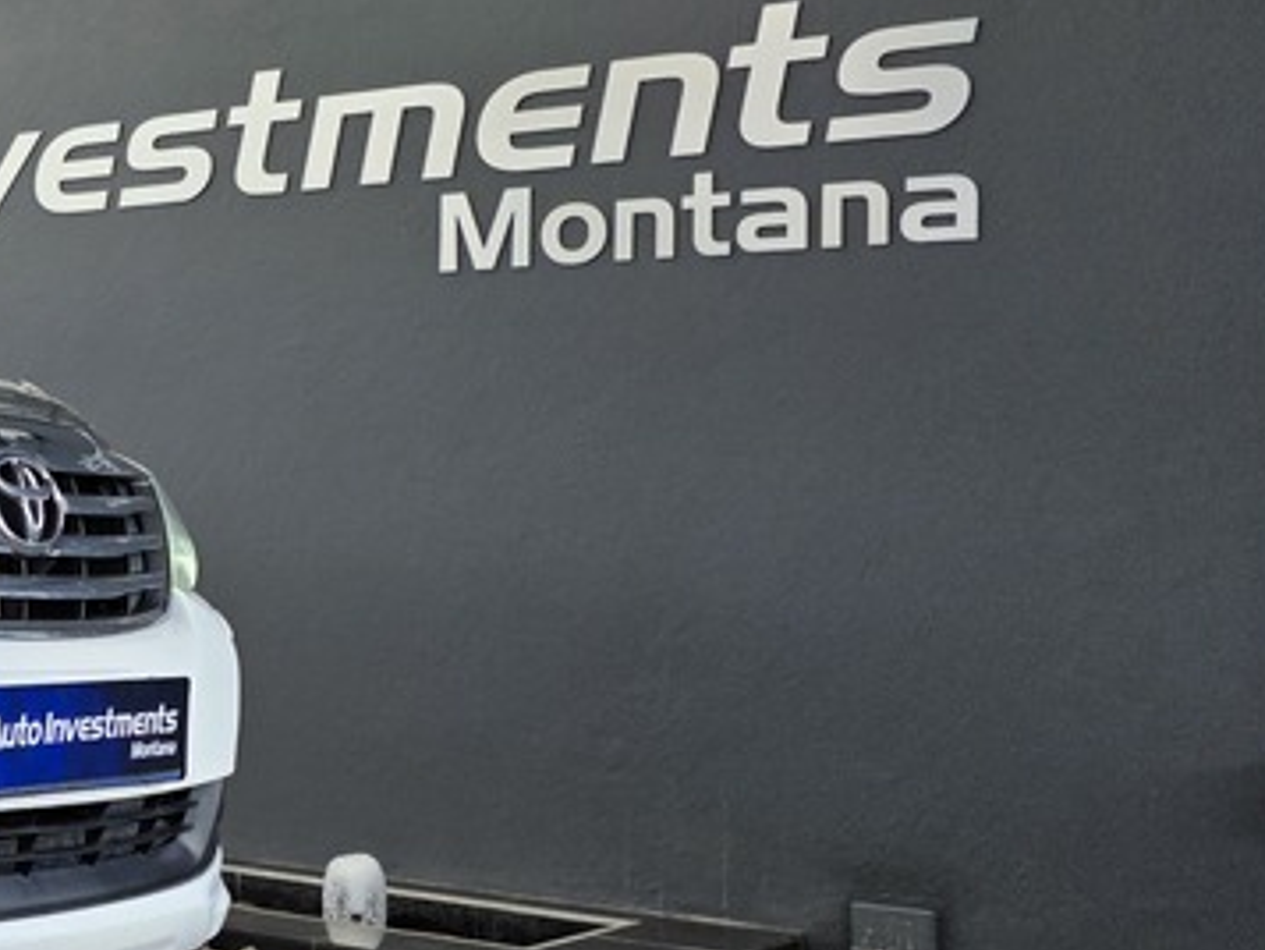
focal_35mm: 66
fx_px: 2413
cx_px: -500
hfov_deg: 24.5
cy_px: 496
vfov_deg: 22.3
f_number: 1.7
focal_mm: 6.25
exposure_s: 1/359
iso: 40
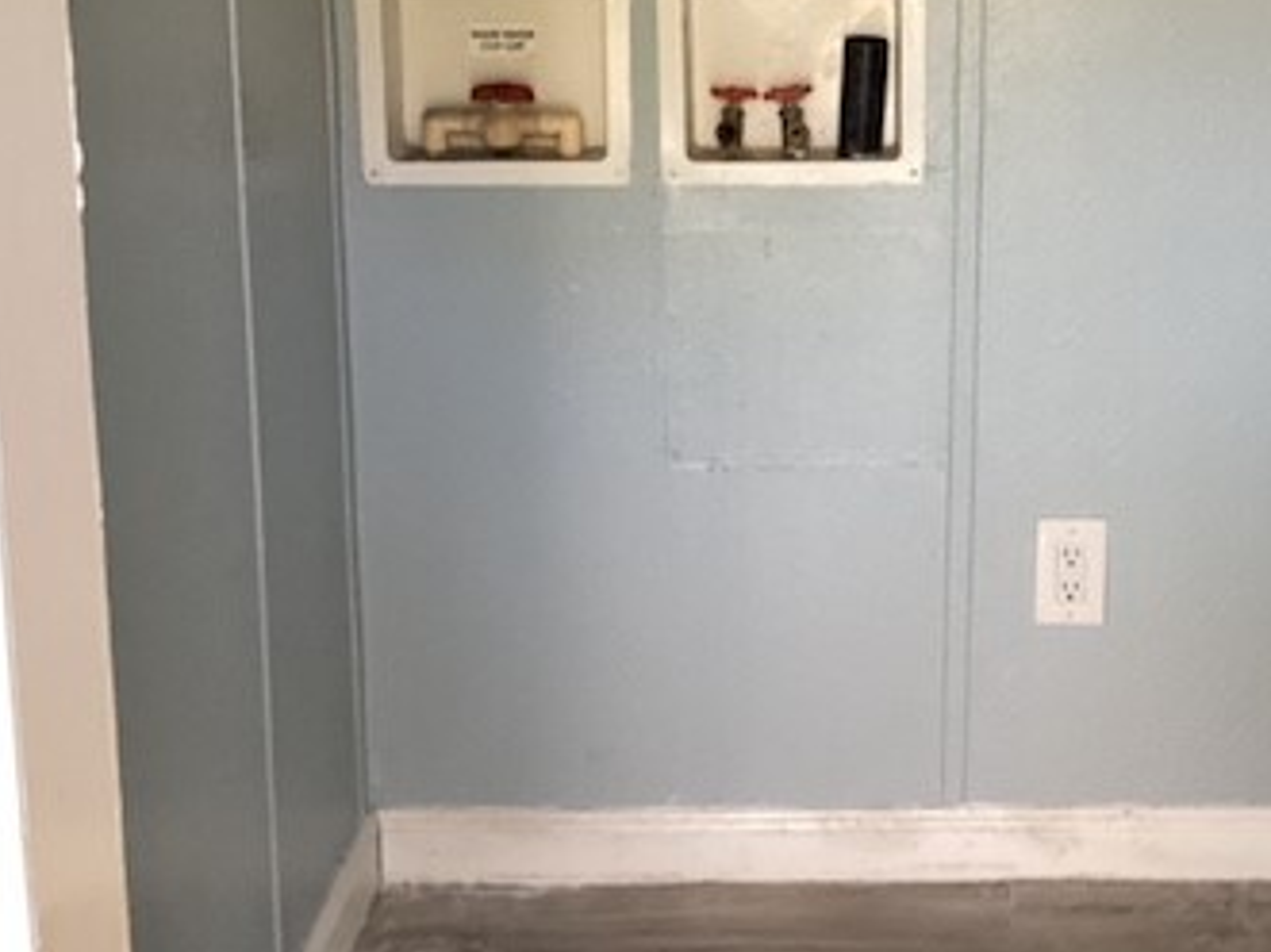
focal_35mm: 60
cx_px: 979
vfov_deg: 23.8
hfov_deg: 31.5
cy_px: 104
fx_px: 2202
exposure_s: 1/60
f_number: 2.4
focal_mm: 3.3
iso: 160
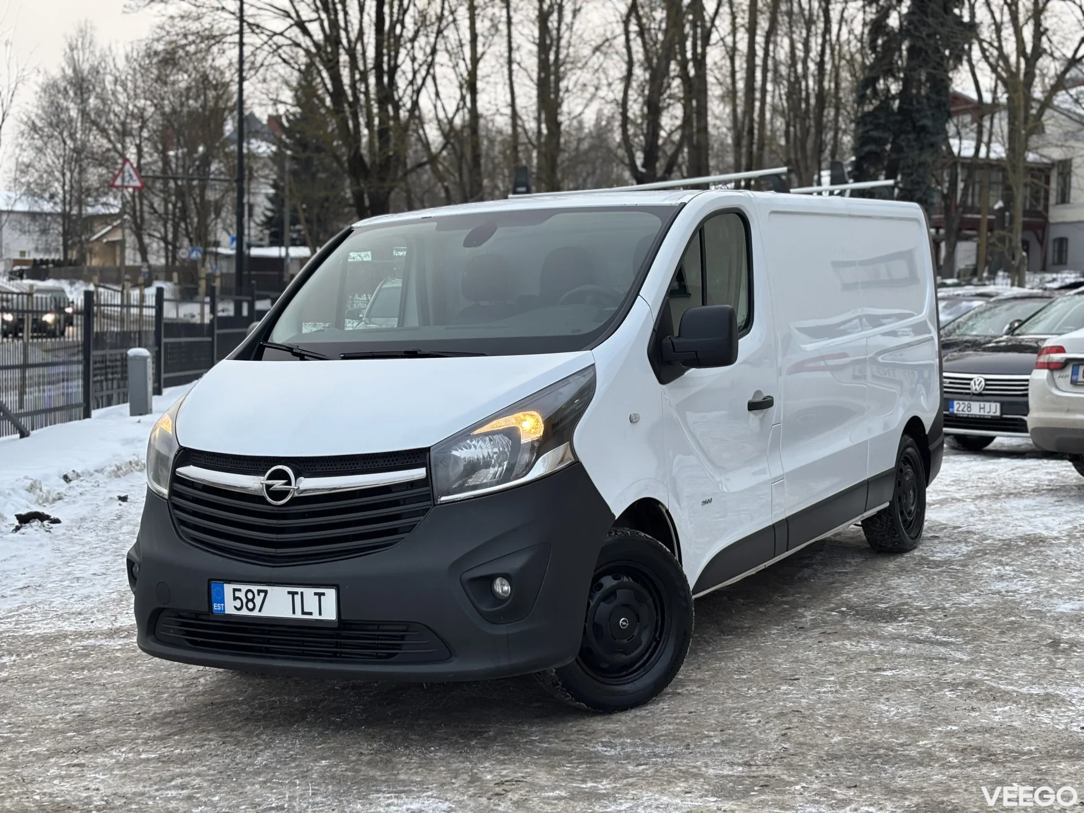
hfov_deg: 36.8
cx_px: 542
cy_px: 406
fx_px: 1628
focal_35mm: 52
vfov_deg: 28.0
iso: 50
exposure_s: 1/171
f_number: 1.6
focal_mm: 5.96
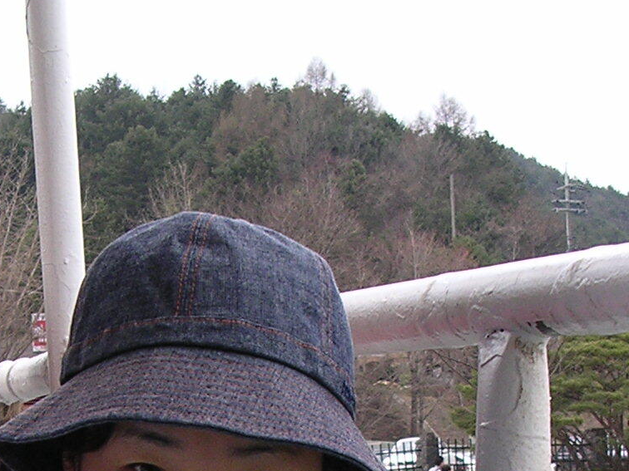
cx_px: 163
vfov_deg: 13.8
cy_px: 630
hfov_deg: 19.0
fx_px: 1872
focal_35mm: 103
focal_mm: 5.8
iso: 100
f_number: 2.8
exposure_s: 1/196
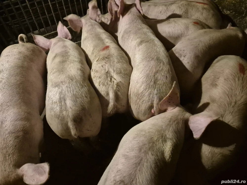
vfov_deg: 58.9
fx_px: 164
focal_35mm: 23
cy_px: 92
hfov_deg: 73.9
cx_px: 124
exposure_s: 1/100
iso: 2000
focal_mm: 5.4
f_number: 1.8
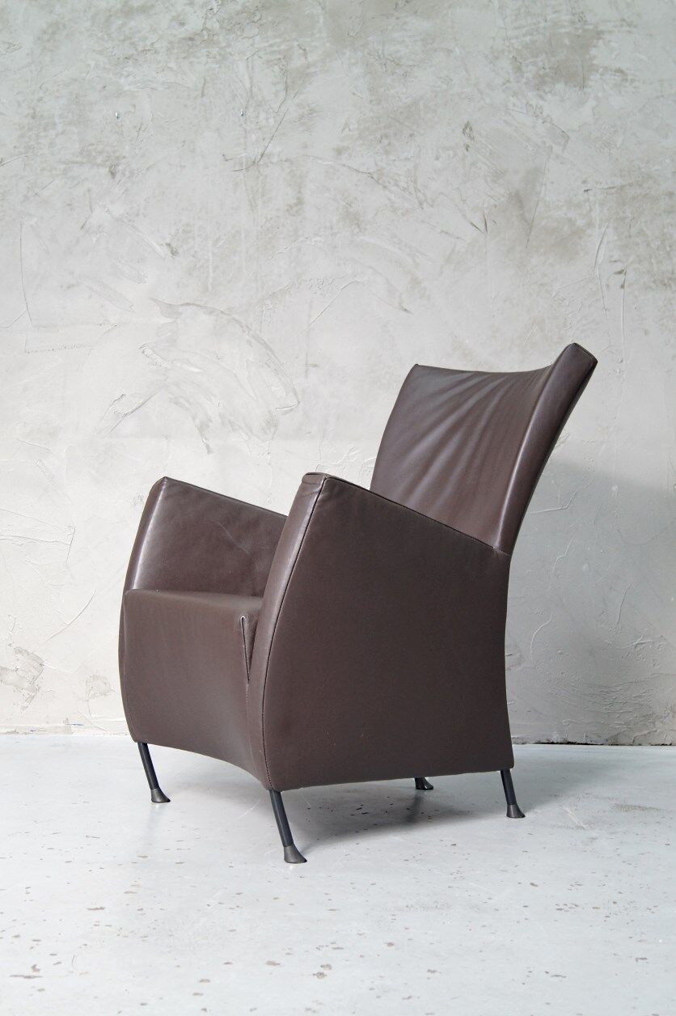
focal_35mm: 52
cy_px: 508
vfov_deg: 37.9
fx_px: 1480
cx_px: 338
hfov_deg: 25.7
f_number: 7.1
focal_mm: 35
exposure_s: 1/8
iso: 400
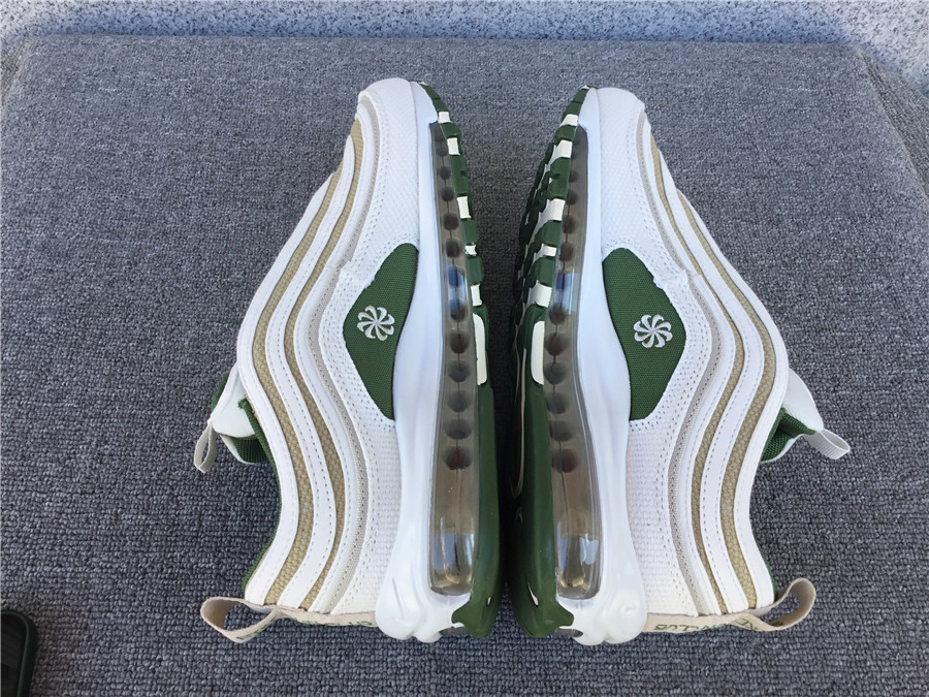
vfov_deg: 45.4
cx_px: 464
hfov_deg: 58.4
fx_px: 832
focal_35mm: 31
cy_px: 348
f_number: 2.4
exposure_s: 1/157
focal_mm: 3.3
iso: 25
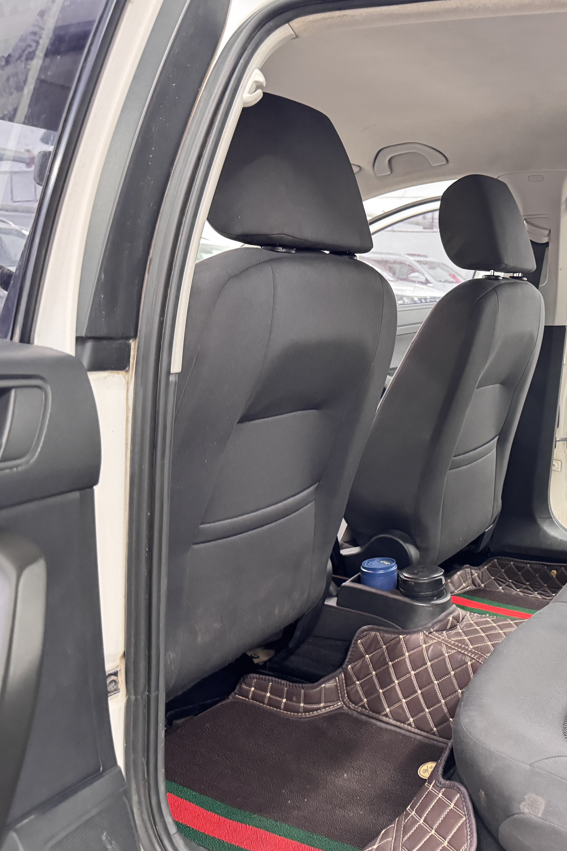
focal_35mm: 34
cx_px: 537
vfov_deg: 55.8
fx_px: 803
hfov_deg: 35.9
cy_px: 426
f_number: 1.78
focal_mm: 6.76
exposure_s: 1/25
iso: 1000
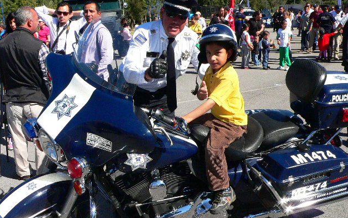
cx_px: 172
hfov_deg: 50.4
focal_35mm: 39
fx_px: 370
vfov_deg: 32.8
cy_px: 112
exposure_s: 1/1000
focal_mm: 6
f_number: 5.6
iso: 200
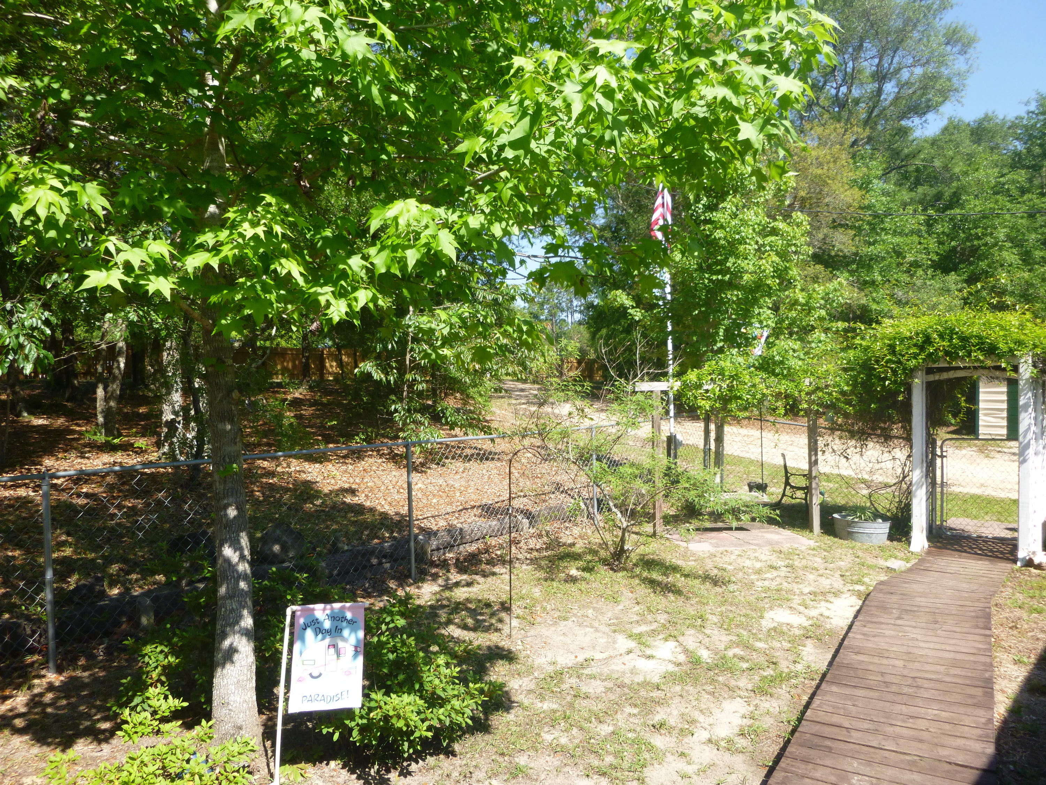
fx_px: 755
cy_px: 392
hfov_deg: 69.4
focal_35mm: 25
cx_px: 523
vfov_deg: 54.9
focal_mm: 4.5
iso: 100
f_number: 3.9
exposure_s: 1/250
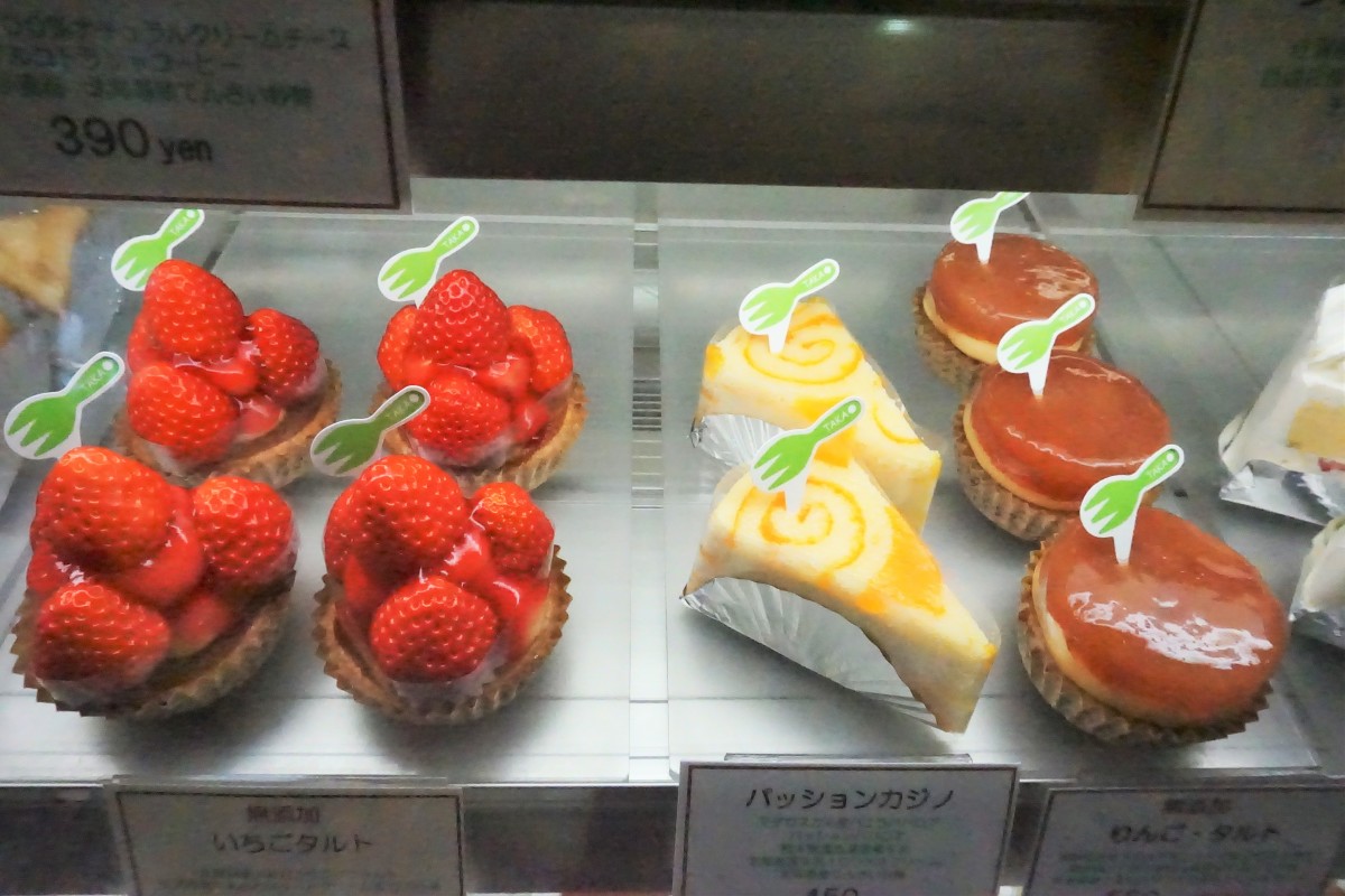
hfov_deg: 73.7
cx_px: 672
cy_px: 448
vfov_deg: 53.1
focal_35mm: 24
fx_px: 897
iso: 20000
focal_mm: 16
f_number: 13
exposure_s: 1/2500
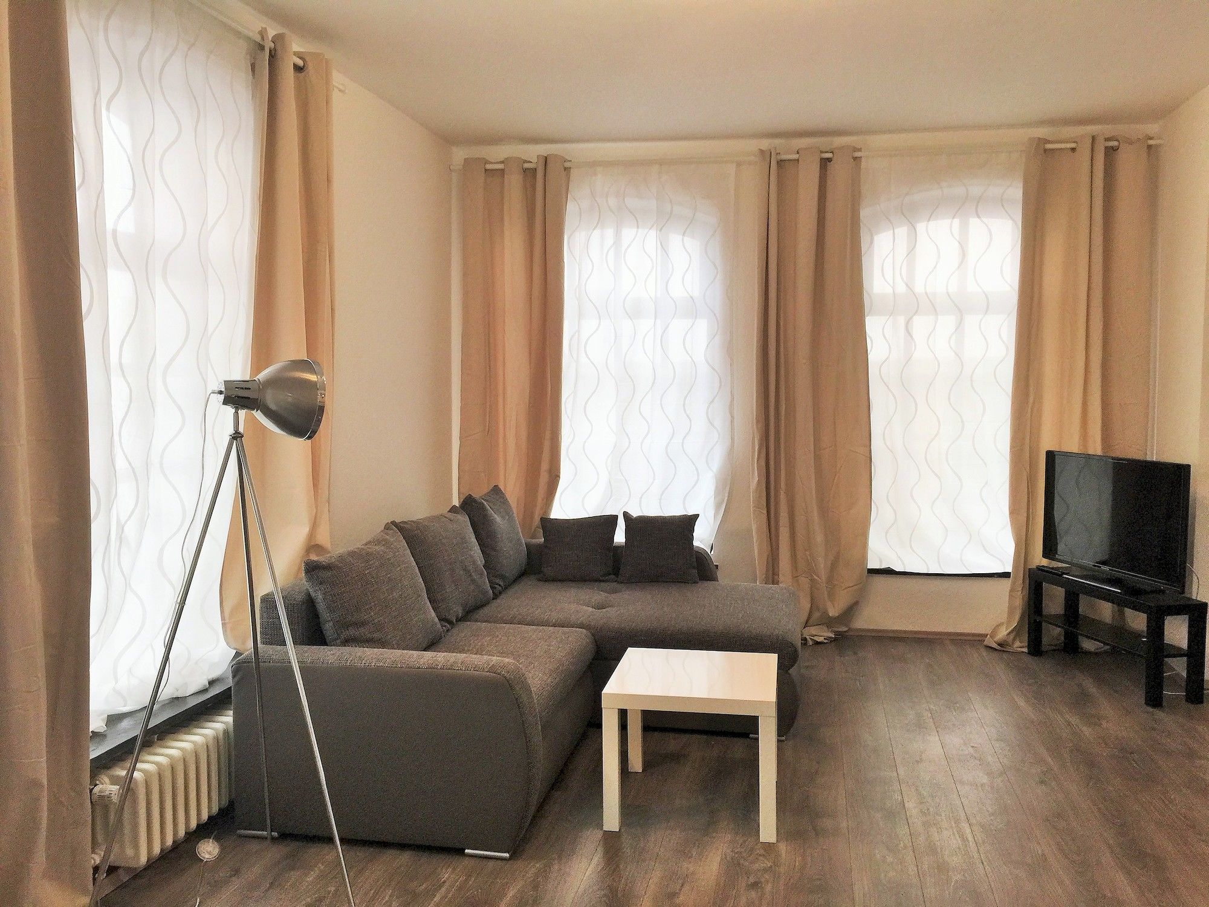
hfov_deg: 61.7
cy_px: 454
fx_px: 1013
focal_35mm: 29
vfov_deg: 48.2
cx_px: 604
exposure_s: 1/33
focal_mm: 4.15
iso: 40
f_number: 2.2
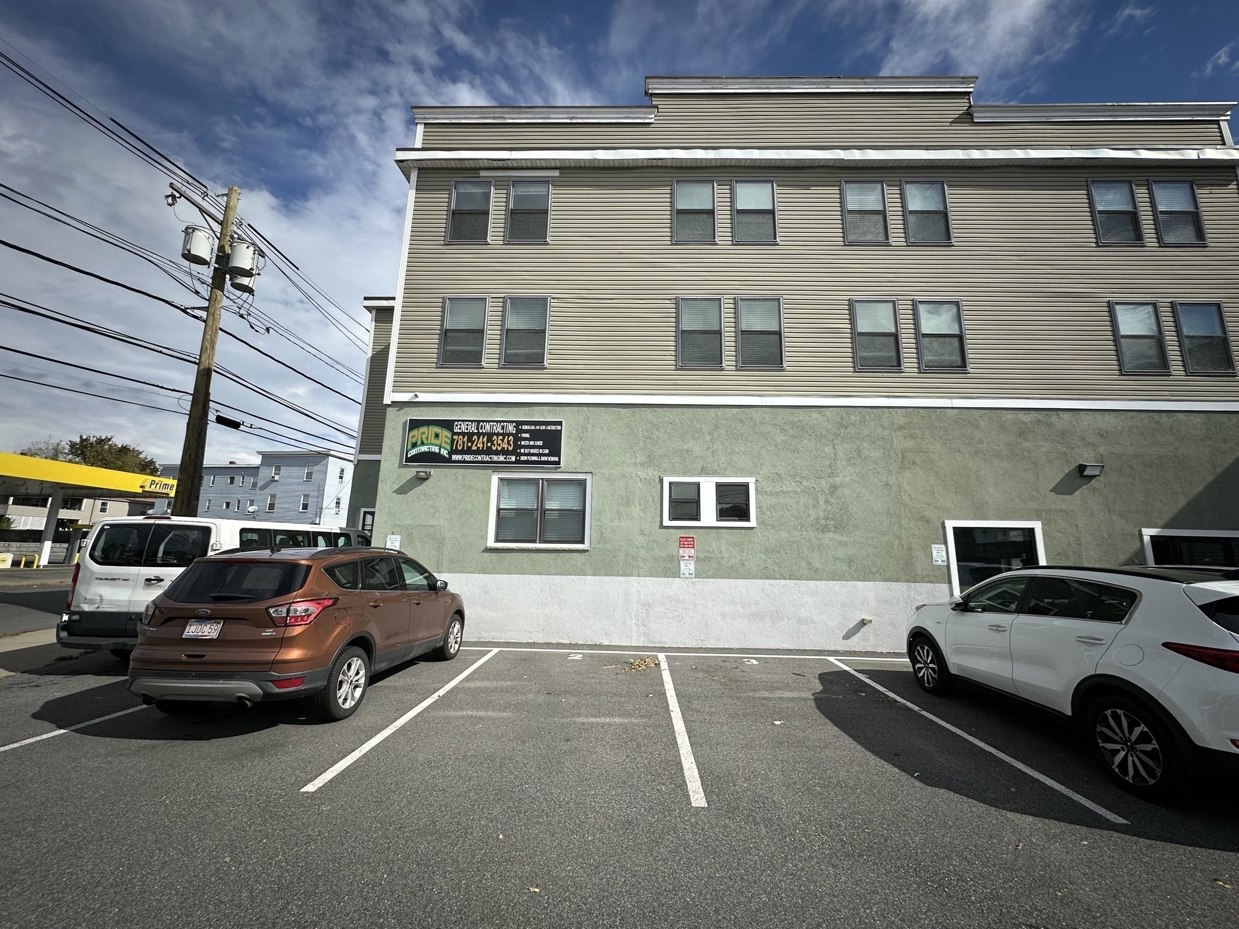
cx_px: 620
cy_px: 464
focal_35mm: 14
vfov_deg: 85.7
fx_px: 501
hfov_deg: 102.1
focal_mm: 2.22
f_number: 2.2
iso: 50
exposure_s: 1/3040
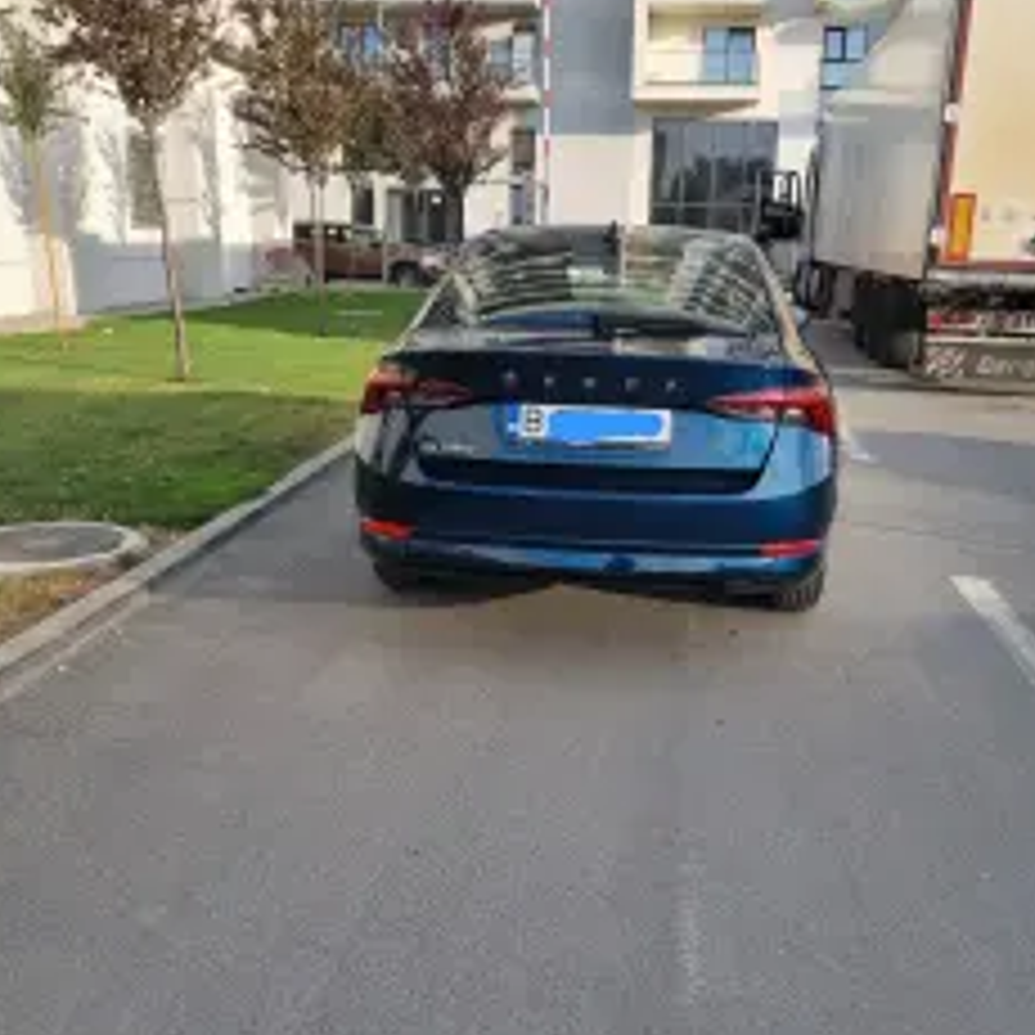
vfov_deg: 46.0
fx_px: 1218
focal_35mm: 36
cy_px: 518
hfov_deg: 46.0
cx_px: 544
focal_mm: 5.4
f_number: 1.8
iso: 50
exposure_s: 1/909
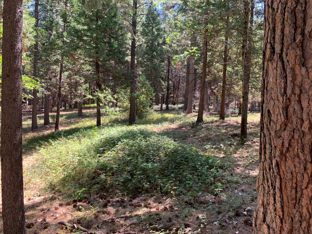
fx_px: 234
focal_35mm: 26
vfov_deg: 53.1
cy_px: 117
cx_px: 156
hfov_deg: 67.3
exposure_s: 1/122
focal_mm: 4.25
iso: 25
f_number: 1.8
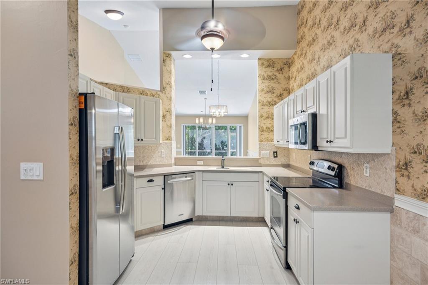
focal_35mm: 20
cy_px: 142
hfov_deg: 84.0
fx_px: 238
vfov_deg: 61.8
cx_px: 214
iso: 400
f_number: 8
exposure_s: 1/10
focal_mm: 20
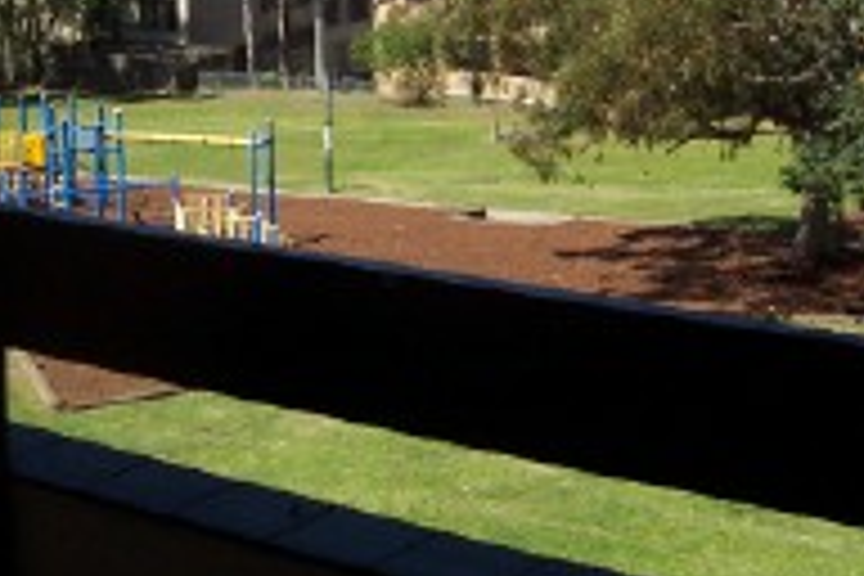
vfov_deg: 17.0
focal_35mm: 79
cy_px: 32
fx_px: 1896
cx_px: 459
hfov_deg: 25.7
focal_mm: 8
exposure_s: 1/500
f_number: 4.8
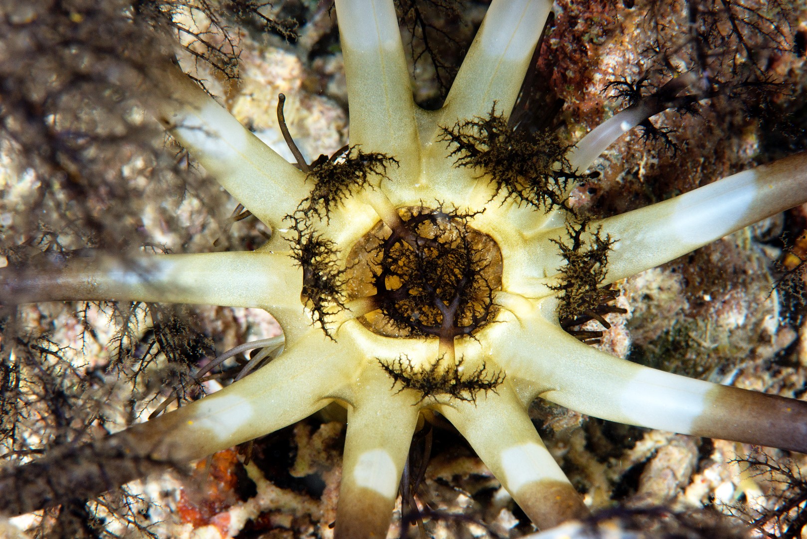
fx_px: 2354
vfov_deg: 13.1
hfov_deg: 19.4
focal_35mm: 105
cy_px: 270
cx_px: 404
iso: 200
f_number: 25
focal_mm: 105
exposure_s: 1/100
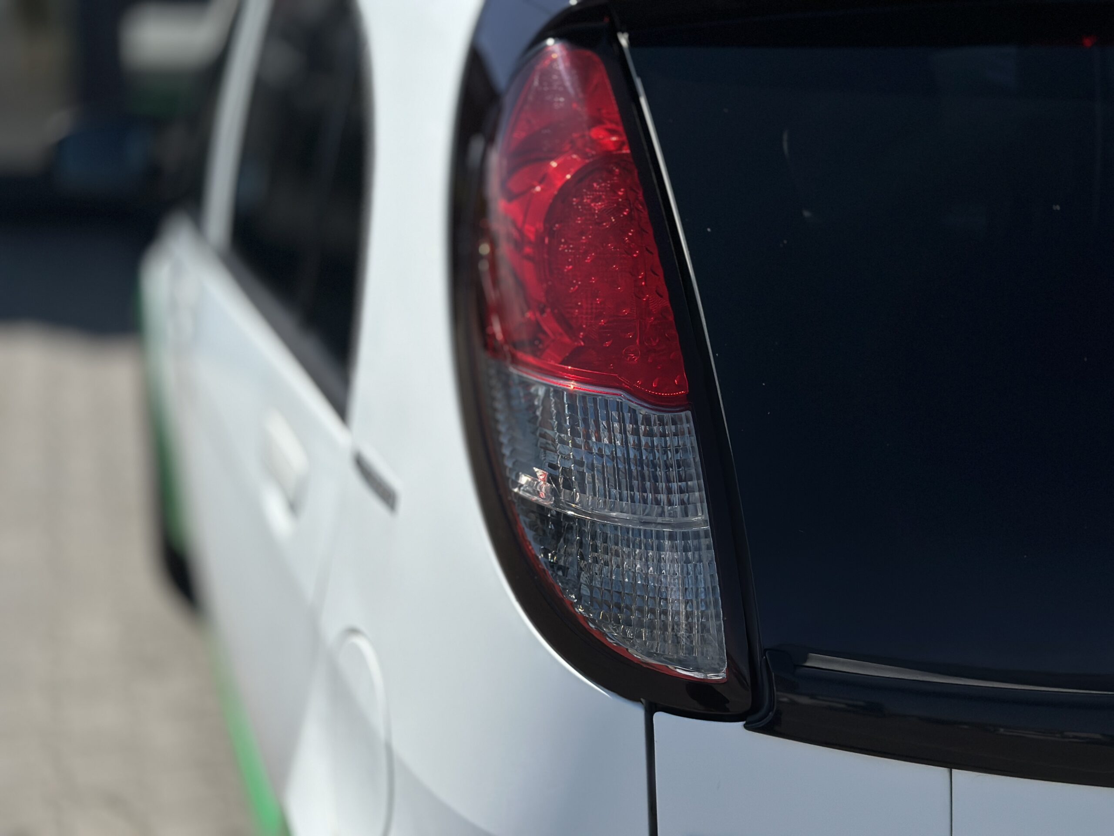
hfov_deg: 39.7
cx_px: 557
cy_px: 418
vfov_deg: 30.3
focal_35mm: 48
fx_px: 1545
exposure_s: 1/15873
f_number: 1.78
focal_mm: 6.86
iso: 100
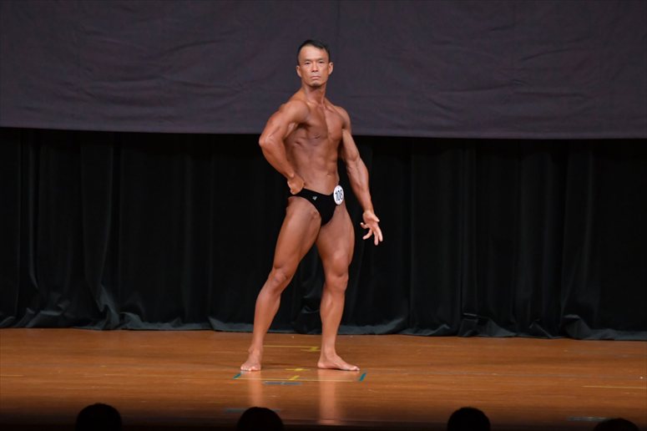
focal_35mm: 270
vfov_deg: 5.1
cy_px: 216
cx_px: 324
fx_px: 4850
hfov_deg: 7.6
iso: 4000
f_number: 5.6
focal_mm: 180
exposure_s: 1/400
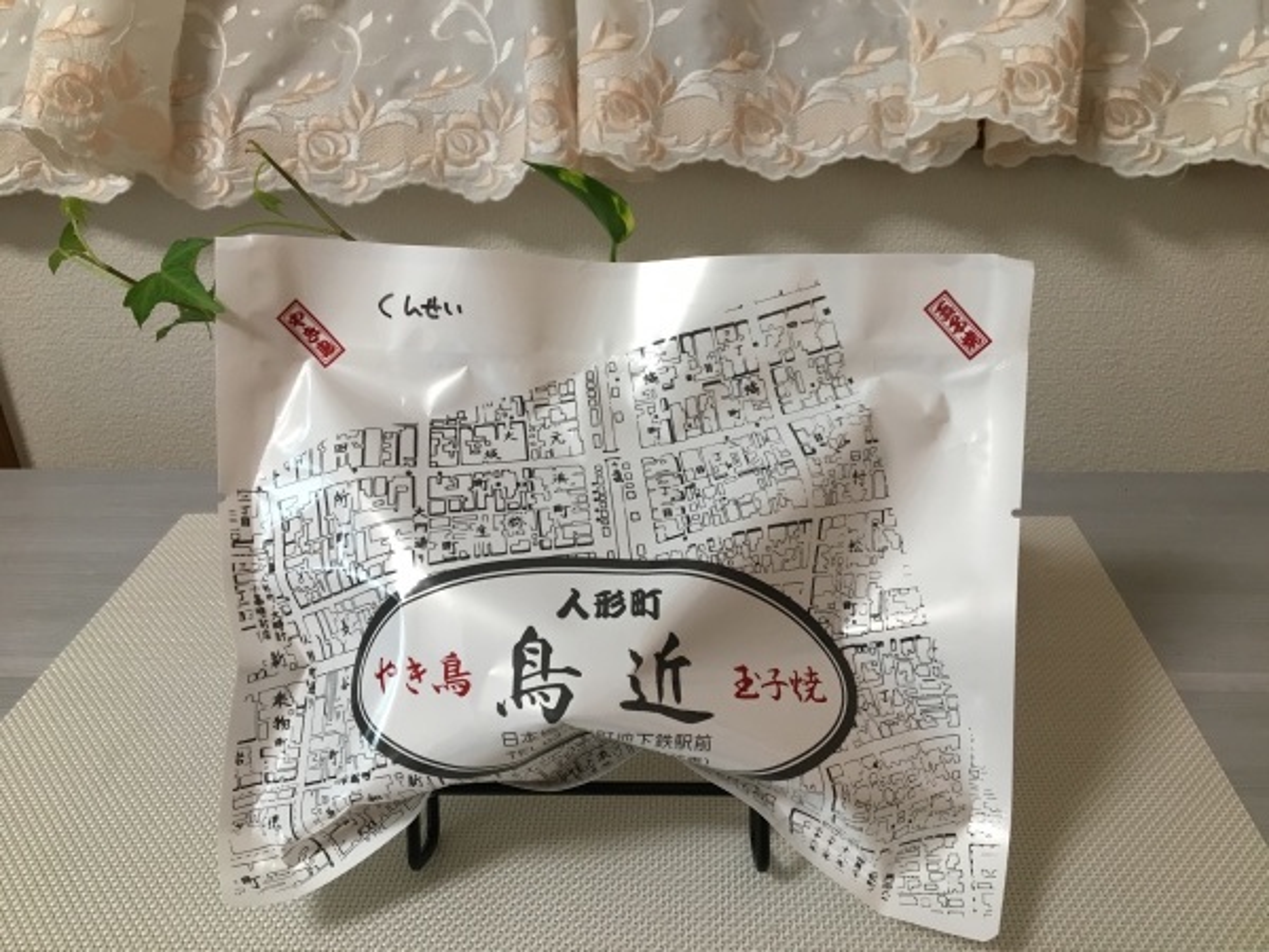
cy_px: 476
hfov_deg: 61.7
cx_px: 634
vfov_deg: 48.2
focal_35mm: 29
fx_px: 1063
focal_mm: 4.15
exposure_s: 1/33
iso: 100
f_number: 2.2
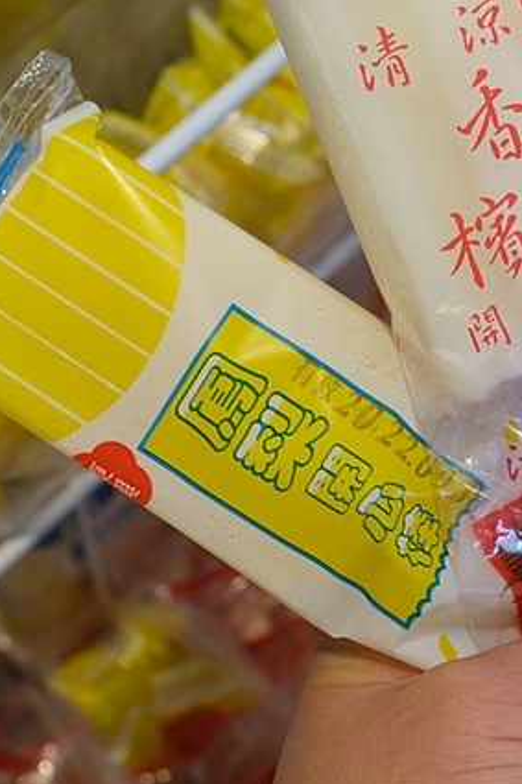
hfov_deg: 19.1
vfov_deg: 28.7
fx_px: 1524
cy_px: 284
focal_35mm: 70
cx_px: 481
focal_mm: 23
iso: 800
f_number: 5
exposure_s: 1/90
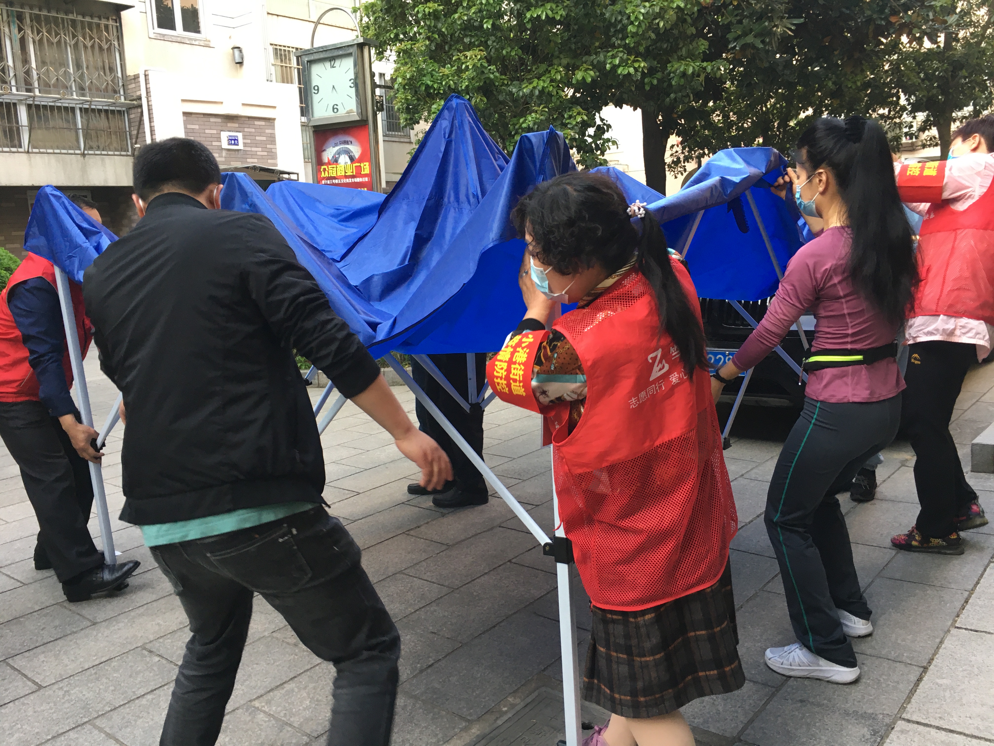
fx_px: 833
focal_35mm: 29
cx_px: 497
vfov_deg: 48.2
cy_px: 373
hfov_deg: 61.7
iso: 40
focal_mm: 4.15
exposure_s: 1/33
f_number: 2.2
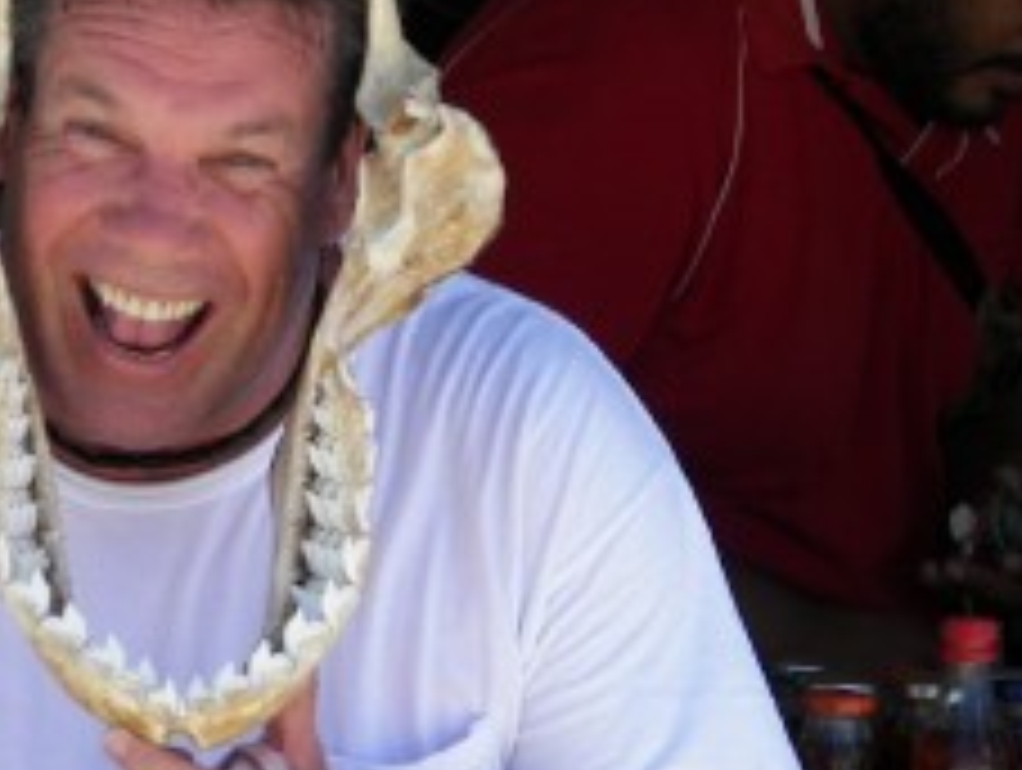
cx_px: 176
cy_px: 257
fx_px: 9049
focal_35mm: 306
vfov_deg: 4.9
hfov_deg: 6.5
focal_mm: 28.8
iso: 50
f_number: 3.6
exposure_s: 1/250
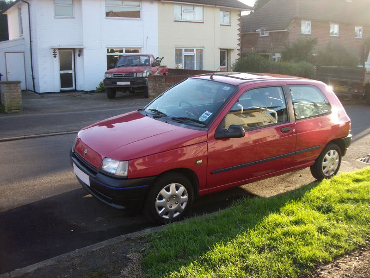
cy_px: 139
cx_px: 185
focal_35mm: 35
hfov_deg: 52.6
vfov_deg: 40.7
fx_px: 374
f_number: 2.6
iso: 80
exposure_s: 1/125
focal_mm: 5.8
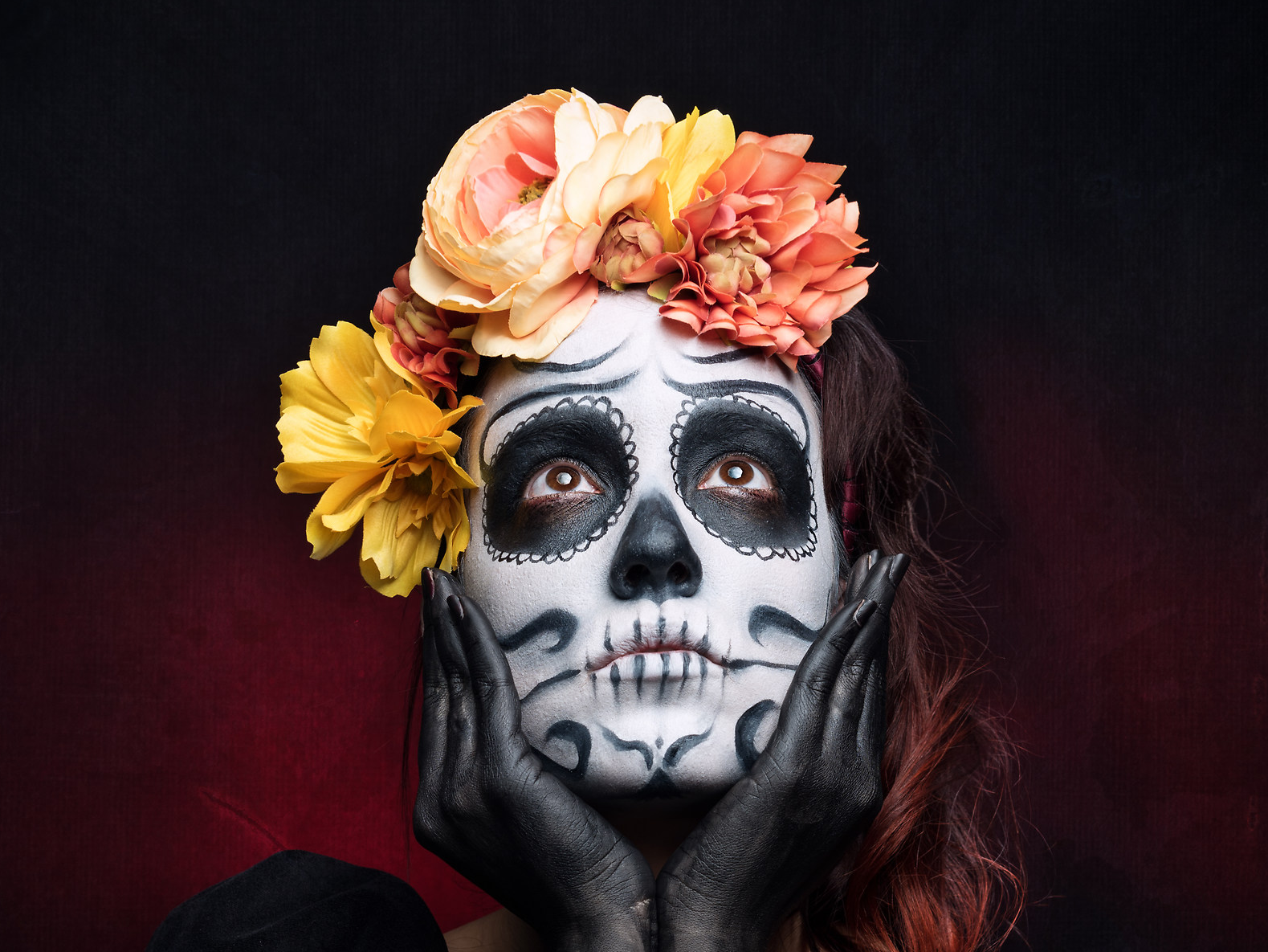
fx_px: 2785
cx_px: 638
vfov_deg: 19.0
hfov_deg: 25.7
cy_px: 895
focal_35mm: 76
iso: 125
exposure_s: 1/200
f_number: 7.1
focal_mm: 52
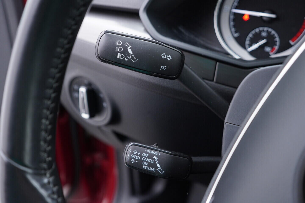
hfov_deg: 53.1
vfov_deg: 36.9
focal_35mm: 36
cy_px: 102
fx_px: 305
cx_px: 152
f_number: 2.8
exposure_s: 1/40
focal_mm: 24
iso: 320
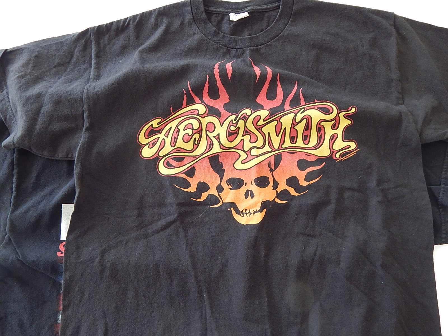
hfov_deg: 63.4
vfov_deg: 49.7
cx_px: 224
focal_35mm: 28
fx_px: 362
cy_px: 168
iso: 250
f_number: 3.2
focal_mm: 5.1
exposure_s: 1/30
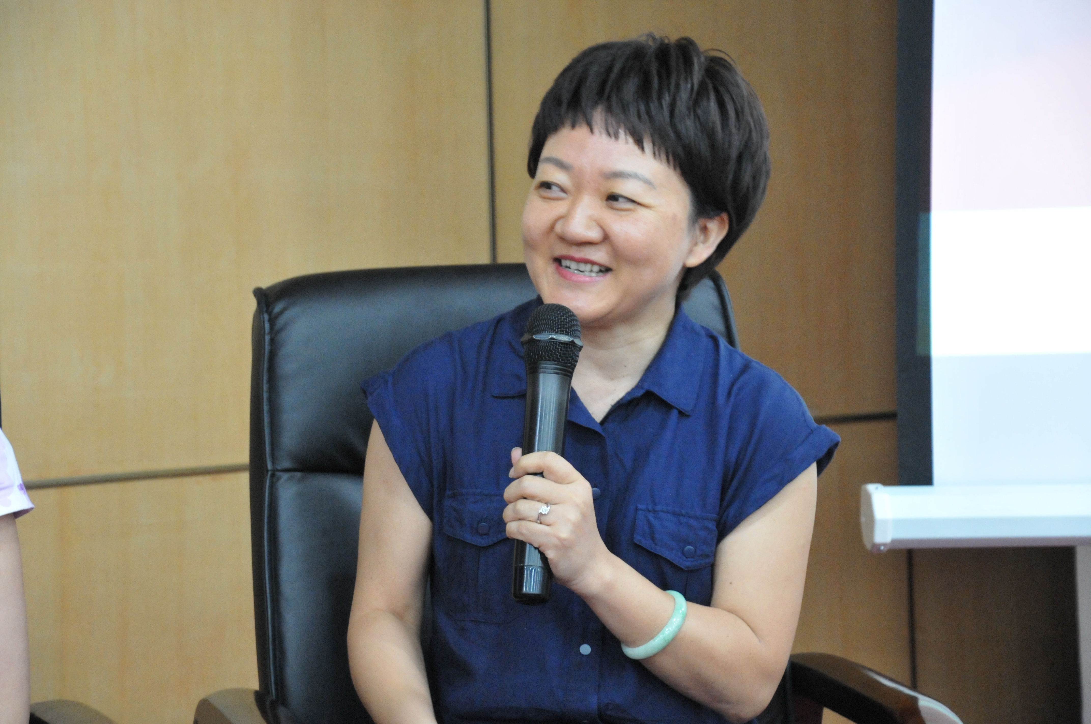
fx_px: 3178
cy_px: 362
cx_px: 546
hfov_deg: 19.5
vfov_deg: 13.0
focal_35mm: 105
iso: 2200
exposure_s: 1/30
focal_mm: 70
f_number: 5
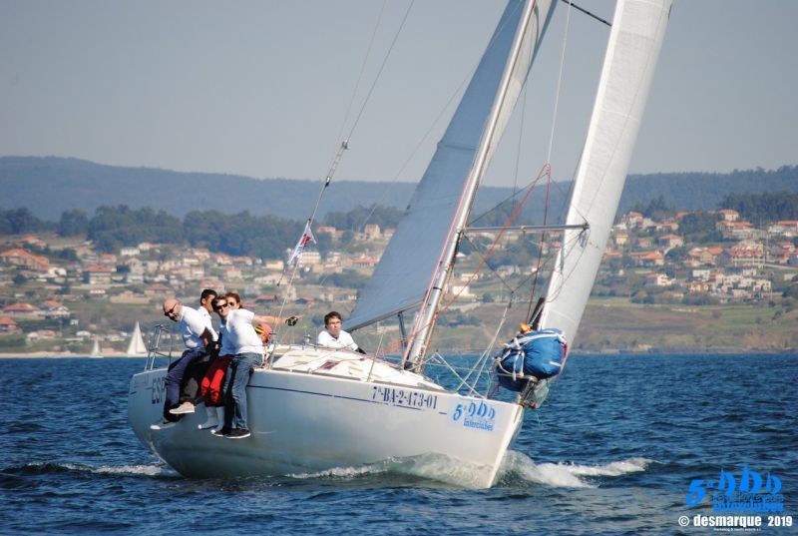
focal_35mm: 300
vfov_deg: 4.6
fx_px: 6664
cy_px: 268
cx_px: 399
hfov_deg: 6.9
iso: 200
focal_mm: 200
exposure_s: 1/1000
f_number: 5.6
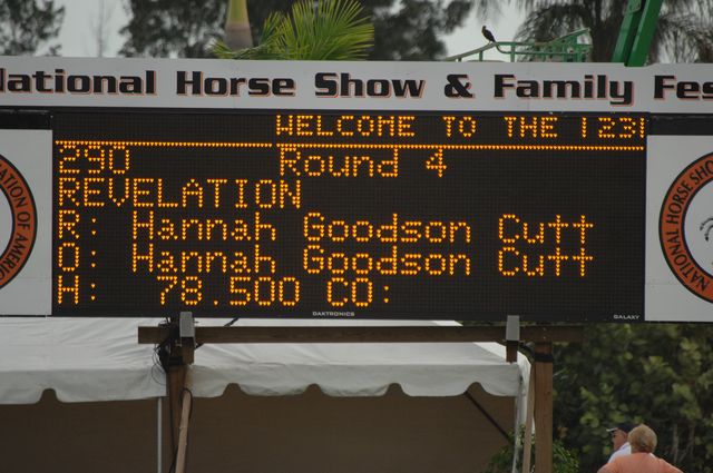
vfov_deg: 1.8
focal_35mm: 750
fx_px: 14835
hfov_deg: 2.8
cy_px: 236
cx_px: 356
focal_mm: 500
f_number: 6.3
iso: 400
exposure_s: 1/500
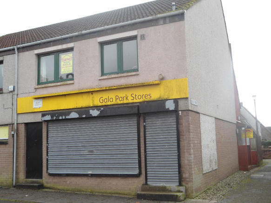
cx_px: 136
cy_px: 102
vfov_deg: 32.9
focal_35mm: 44
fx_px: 344
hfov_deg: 43.0
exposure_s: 1/200
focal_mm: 7.9
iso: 80
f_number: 3.5
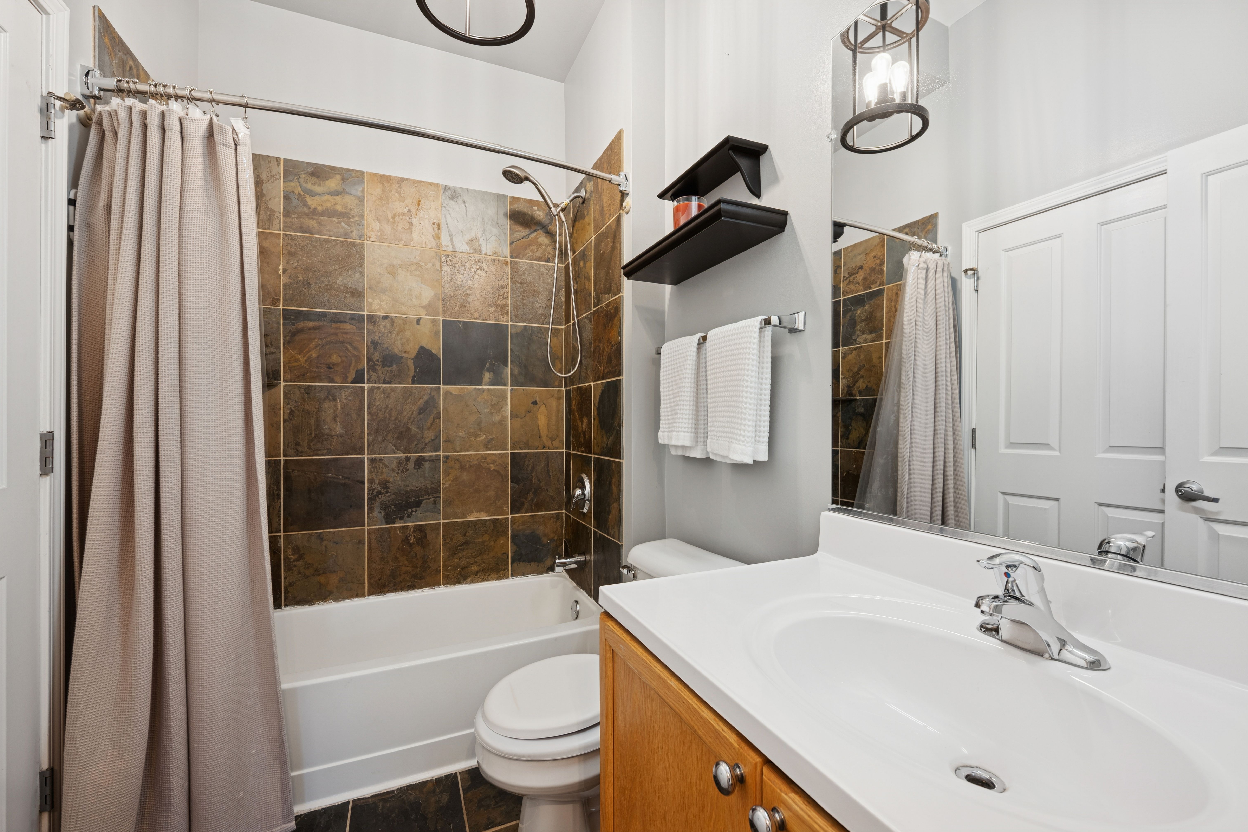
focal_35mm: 15
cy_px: 416
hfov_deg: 100.4
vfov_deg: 77.3
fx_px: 520
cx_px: 624
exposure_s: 1/8
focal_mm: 15
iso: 200
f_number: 8
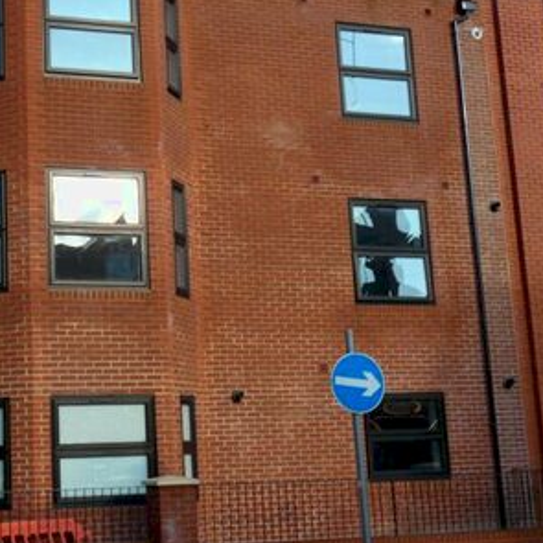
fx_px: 1118
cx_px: 83
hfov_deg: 26.6
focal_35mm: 63
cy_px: 240
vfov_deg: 27.3
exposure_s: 1/320
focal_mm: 5.3
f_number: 3.3
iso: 80
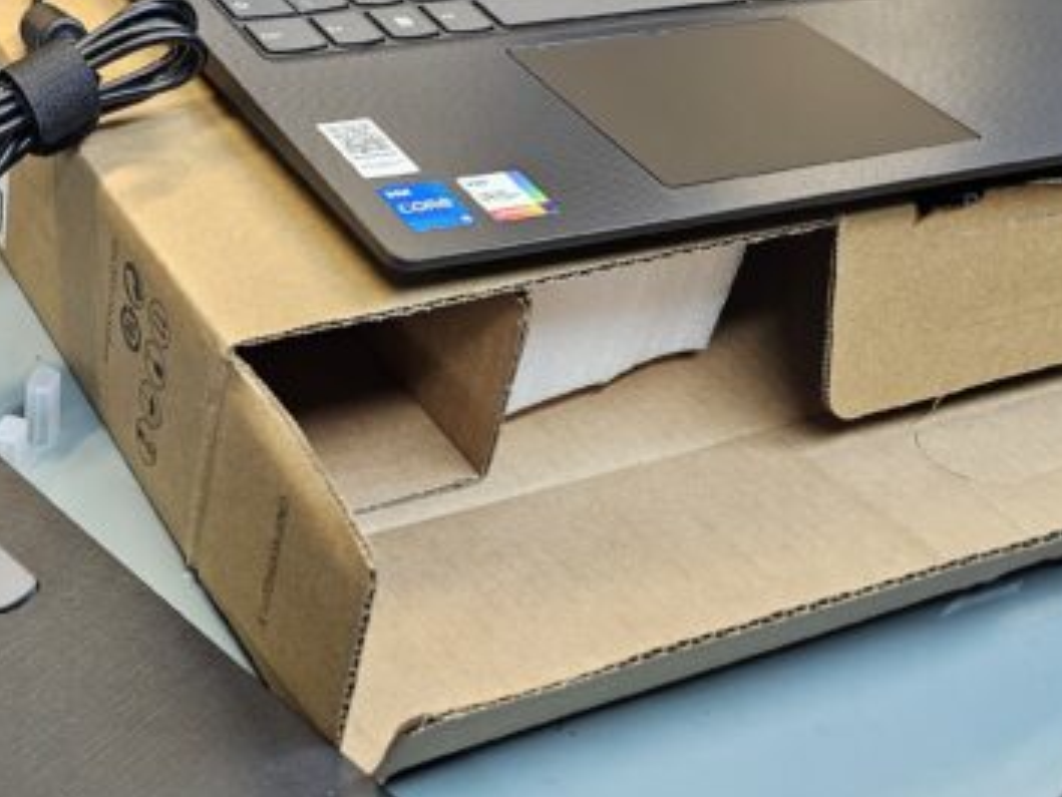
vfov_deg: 27.8
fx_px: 1534
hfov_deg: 34.5
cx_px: -12
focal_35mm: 50
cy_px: 39
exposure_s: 1/100
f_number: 1.7
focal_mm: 6.3
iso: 125
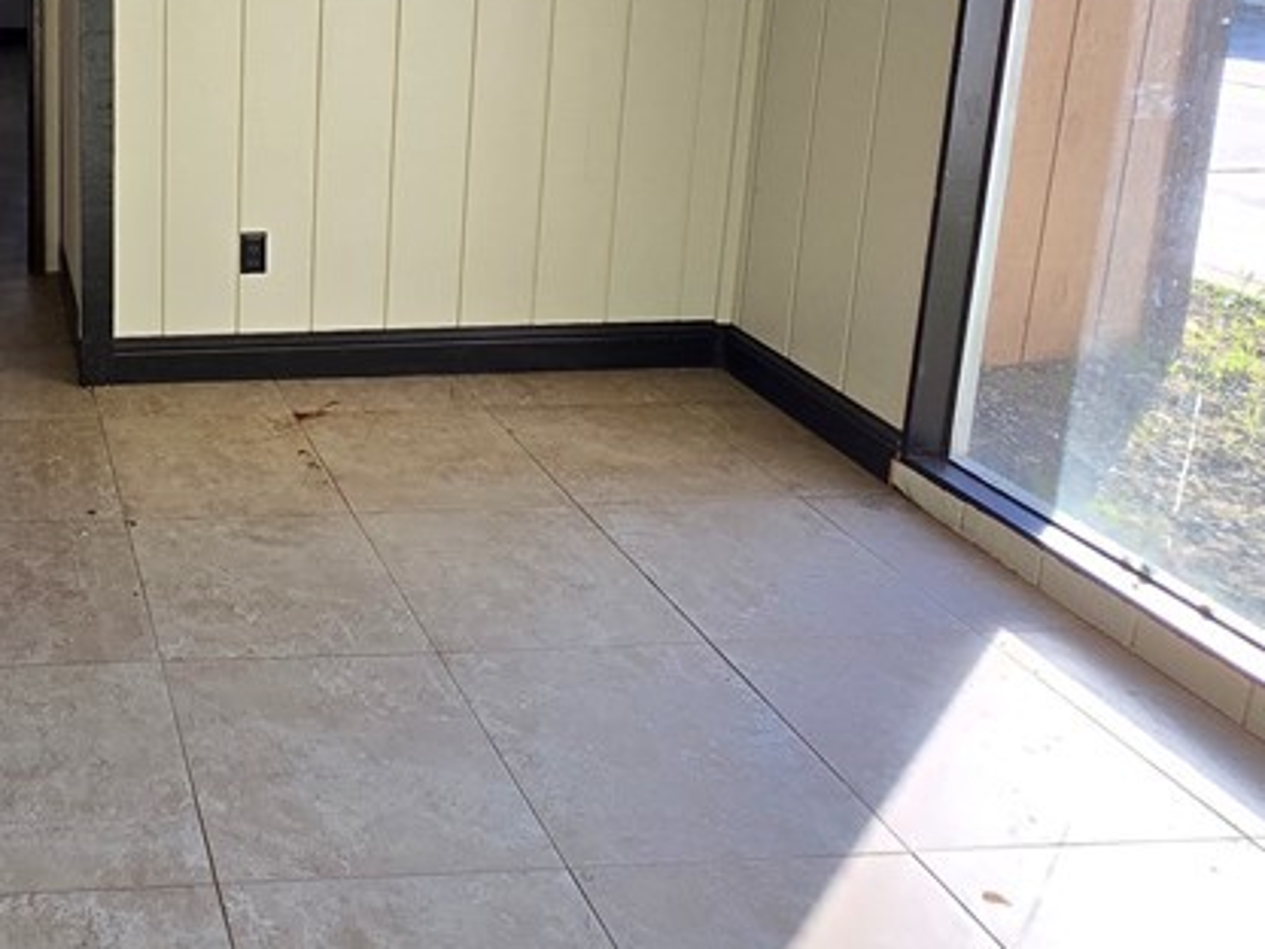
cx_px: 0
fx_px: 1169
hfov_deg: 47.2
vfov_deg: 40.9
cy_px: 100
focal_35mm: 32
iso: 125
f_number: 2.2
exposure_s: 1/719
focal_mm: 2.2
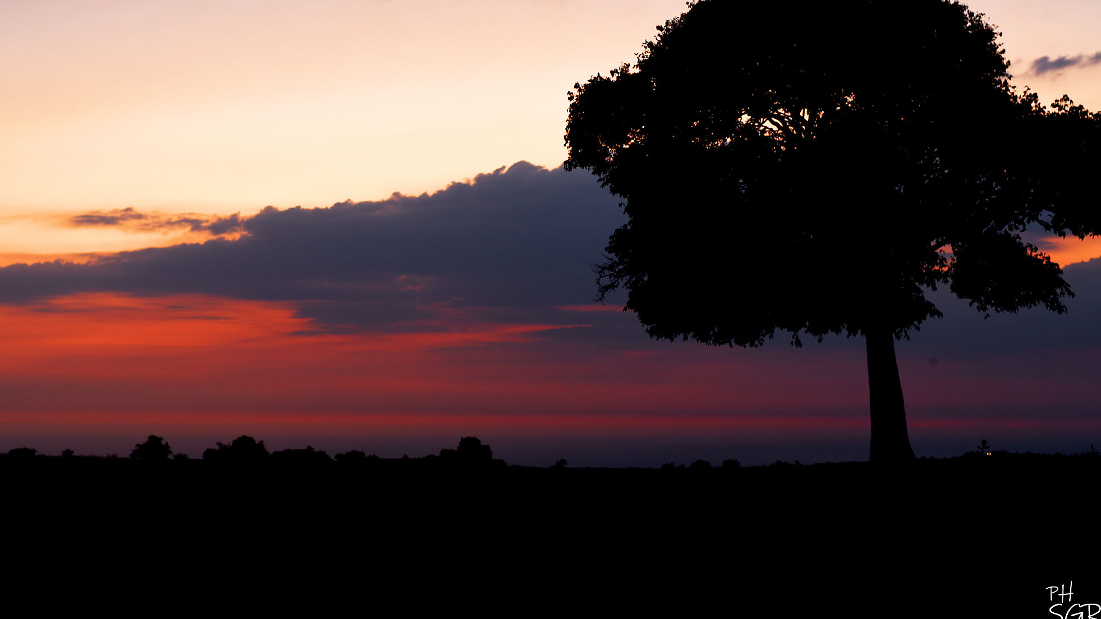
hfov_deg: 32.8
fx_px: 1868
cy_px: 201
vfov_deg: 18.8
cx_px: 476
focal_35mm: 64
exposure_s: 2.5
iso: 50
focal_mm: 50
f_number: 11
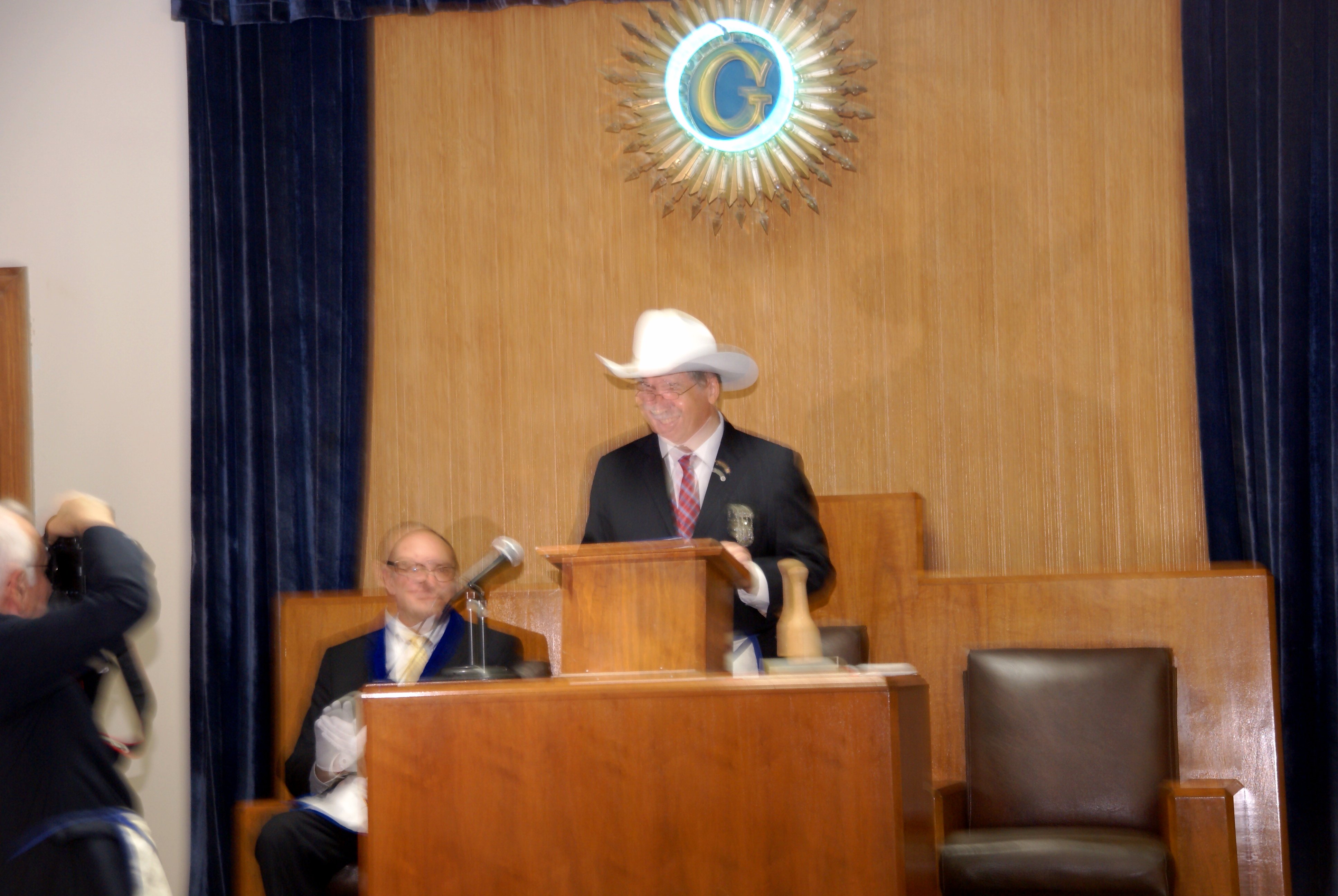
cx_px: 669
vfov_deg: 15.2
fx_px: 3349
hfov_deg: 22.6
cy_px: 448
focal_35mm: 90
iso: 400
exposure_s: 1/8
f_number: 5.6
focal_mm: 60
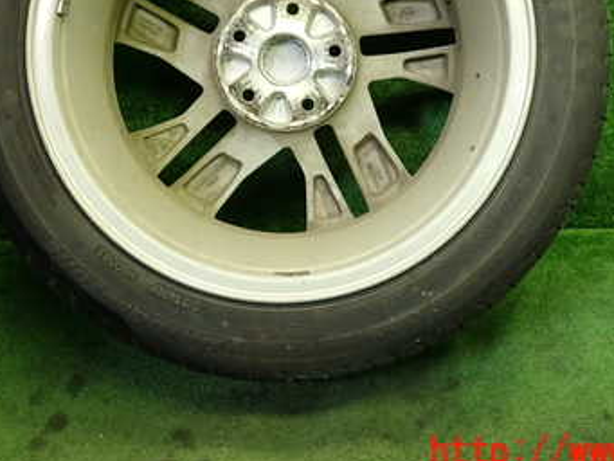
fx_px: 781
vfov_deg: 31.7
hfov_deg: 42.9
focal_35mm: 44
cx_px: 297
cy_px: 70
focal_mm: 4.5
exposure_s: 1/50
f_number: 2
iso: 200
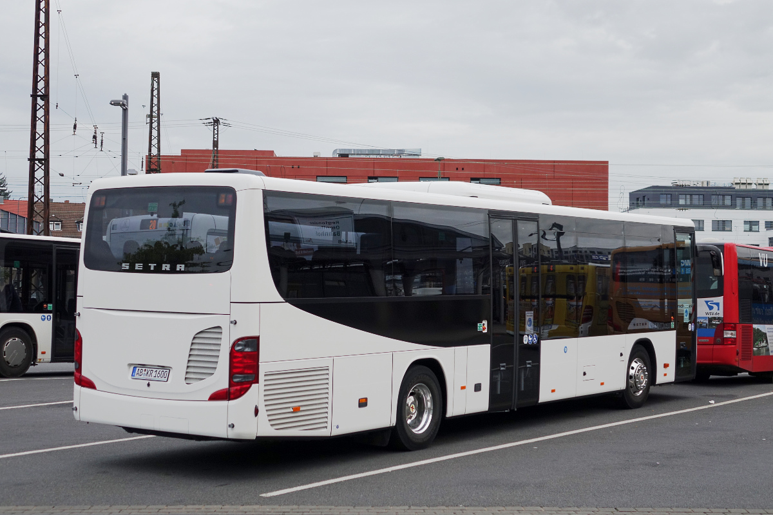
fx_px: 1331
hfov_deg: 32.4
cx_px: 386
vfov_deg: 21.9
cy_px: 258
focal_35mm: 62
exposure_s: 1/160
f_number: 2.8
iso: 125
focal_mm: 22.85
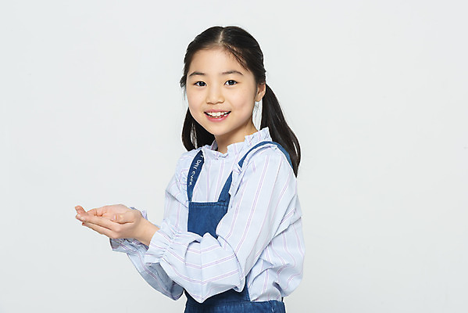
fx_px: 1561
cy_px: 156
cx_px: 234
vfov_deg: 11.4
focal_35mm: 120
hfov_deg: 17.1
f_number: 14
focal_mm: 120
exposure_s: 1/125
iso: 100
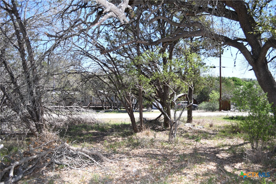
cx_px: 138
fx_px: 207
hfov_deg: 67.4
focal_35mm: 27
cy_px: 92
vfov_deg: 47.8
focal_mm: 18
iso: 64
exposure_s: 1/250
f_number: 3.5
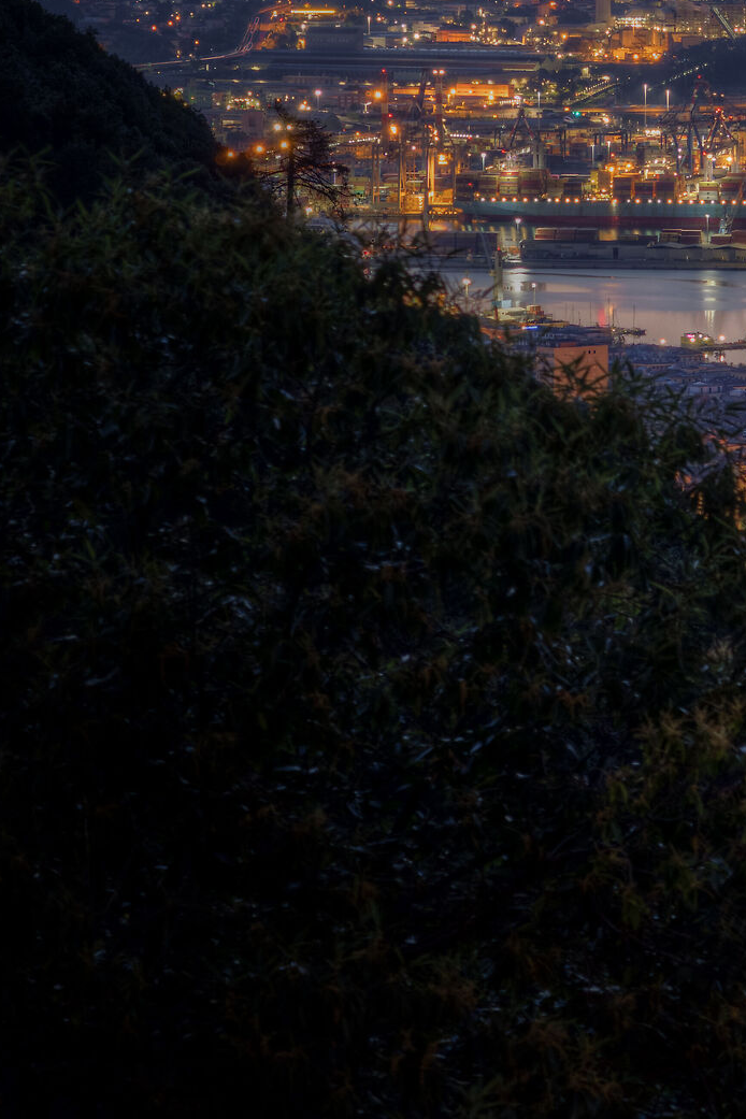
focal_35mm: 242
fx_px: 7522
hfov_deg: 5.7
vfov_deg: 8.4
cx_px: 836
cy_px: -137
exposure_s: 13
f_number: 7.1
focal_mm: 70
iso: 100
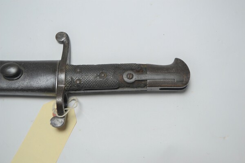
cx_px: 122
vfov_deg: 31.9
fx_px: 286
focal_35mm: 42
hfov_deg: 46.4
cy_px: 82
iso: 400
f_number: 4.5
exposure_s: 1/40
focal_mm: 28
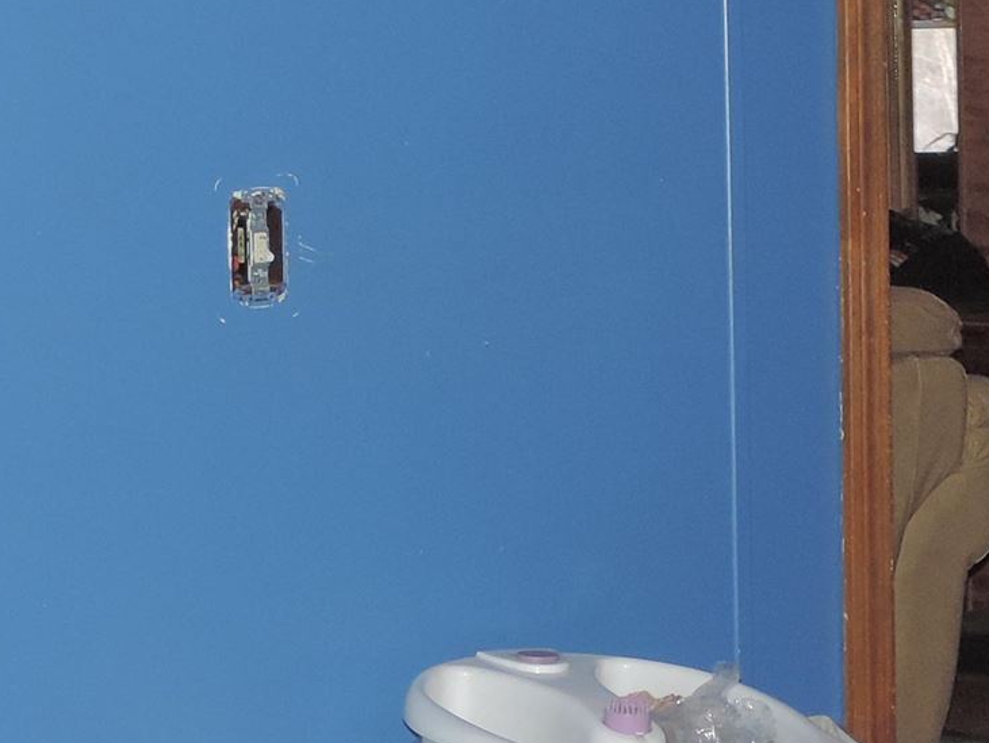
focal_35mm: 126
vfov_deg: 11.7
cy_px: 165
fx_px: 3602
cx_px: 724
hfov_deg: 15.6
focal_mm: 5.3
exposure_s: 1/30
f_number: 3.1
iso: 200
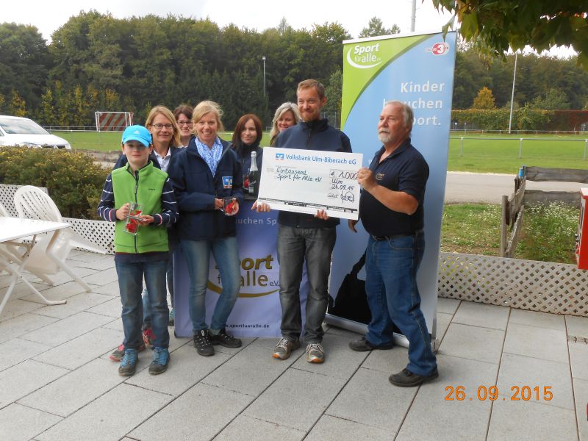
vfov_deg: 46.8
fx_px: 510
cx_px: 294
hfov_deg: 60.0
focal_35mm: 30
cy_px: 220
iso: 80
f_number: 3.8
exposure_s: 1/250
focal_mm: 5.3
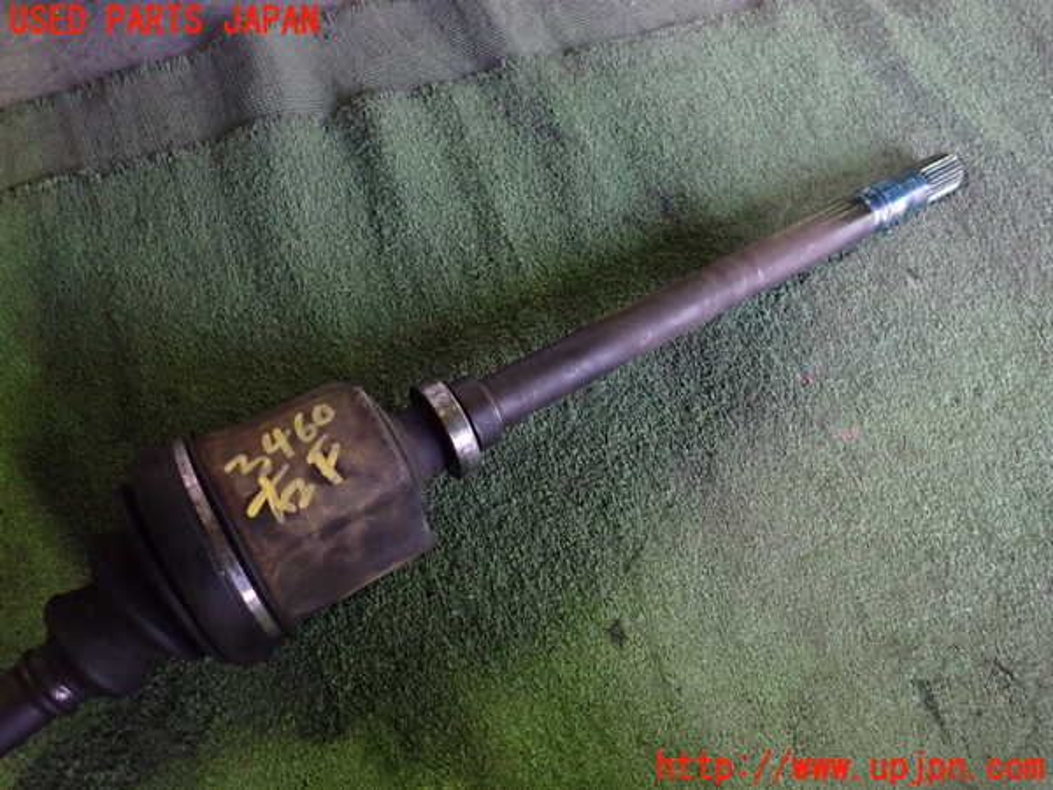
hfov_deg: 69.4
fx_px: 760
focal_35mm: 25
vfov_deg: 54.9
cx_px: 526
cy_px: 395
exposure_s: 1/15
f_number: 2
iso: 800
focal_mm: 4.5
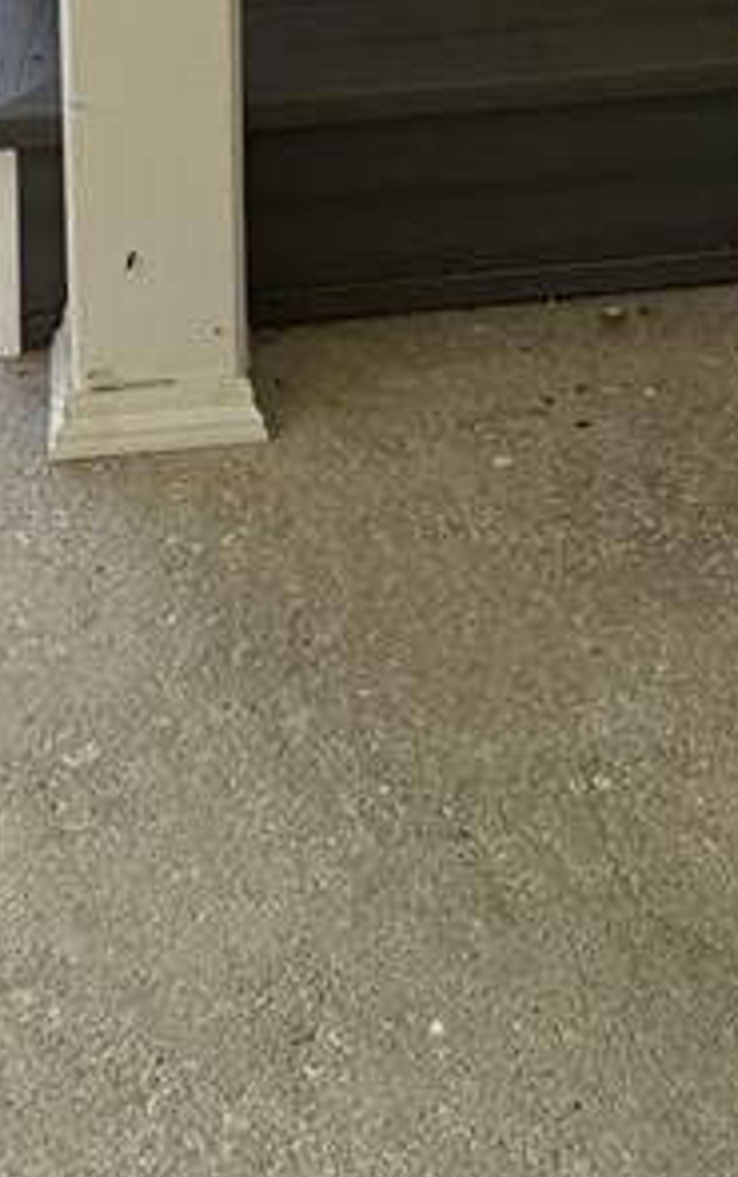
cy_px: -1025
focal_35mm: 112
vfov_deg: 15.6
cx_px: 738
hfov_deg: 11.6
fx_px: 3595
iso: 50
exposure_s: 1/1337
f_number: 1.6
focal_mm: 5.96
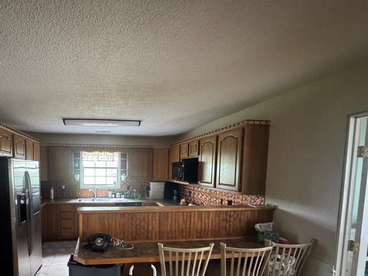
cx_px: 125
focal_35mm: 19
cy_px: 186
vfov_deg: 66.7
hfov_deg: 82.0
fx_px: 202
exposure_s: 1/40
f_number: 2.2
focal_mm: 2.22
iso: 1000
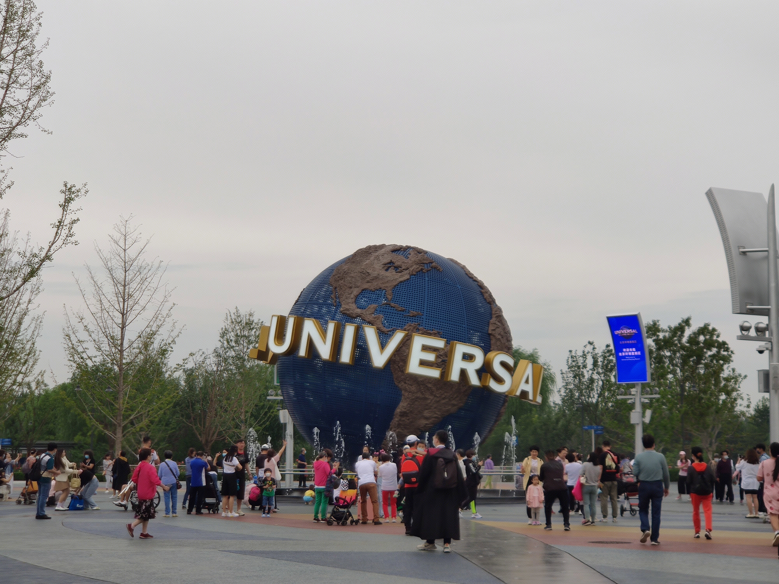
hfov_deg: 32.7
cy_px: 292
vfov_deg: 24.8
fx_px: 1328
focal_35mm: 59
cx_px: 390
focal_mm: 6.22
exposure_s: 1/548
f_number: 2.2
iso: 100
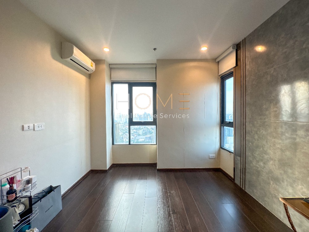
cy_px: 116
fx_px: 125
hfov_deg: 102.1
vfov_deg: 85.7
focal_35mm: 14
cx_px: 154
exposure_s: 1/100
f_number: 2.2
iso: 125
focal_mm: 2.22
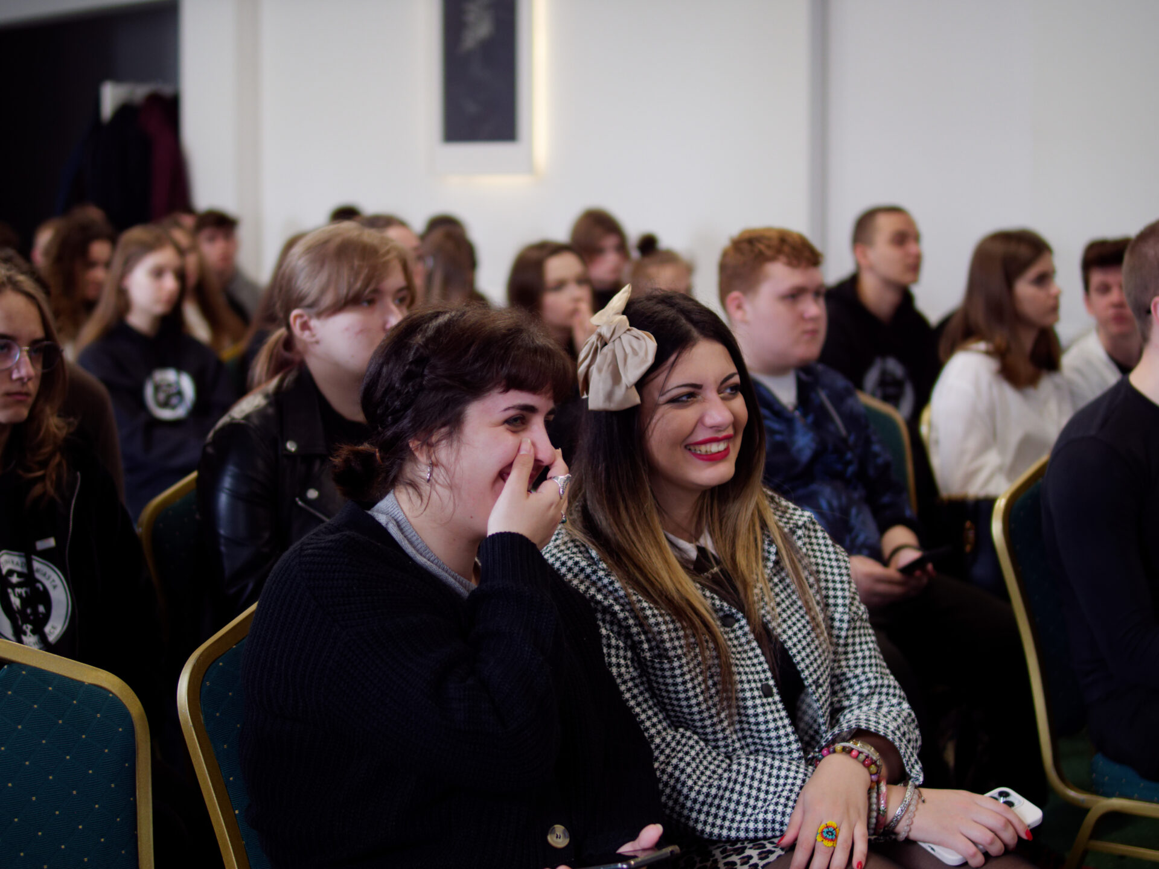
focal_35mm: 60
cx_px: 580
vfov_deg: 24.4
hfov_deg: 32.2
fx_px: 2009
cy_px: 434
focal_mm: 30
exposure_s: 1/100
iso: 250
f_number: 1.4
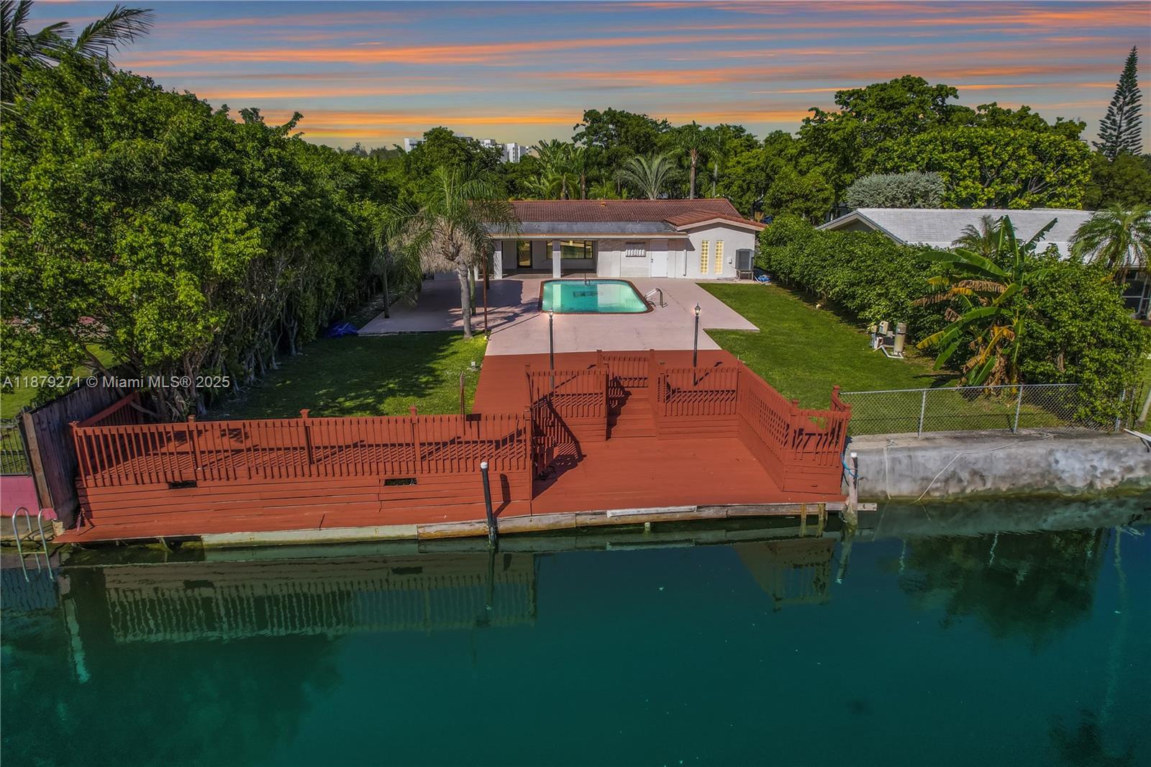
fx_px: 703
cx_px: 576
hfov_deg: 78.6
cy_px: 384
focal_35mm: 22
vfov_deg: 57.2
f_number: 2.8
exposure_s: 1/3000
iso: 100
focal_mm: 8.38
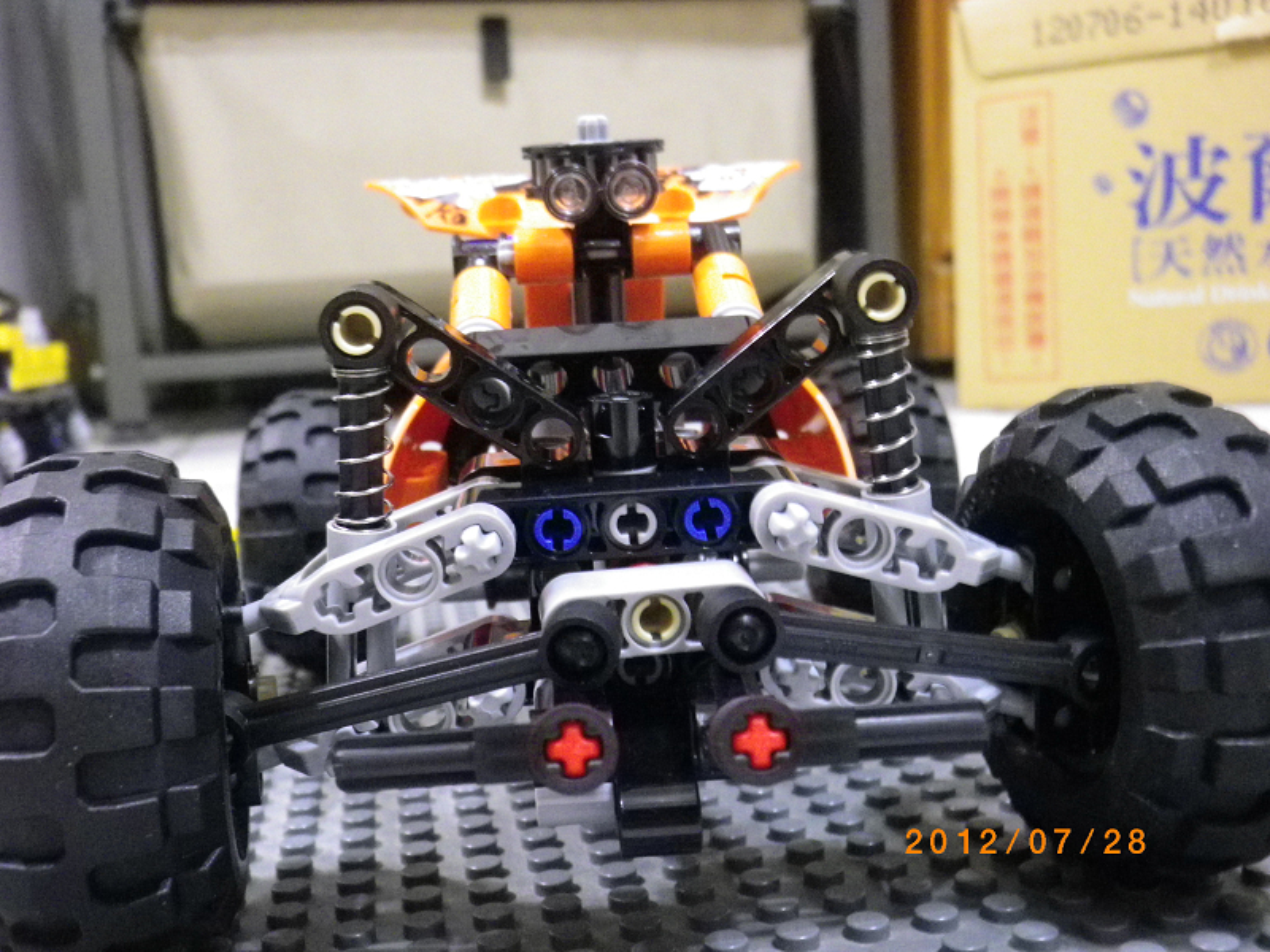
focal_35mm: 41
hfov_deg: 45.8
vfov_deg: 35.1
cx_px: 635
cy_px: 476
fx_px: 1504
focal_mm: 7.3
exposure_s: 1/6
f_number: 3.9
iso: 800
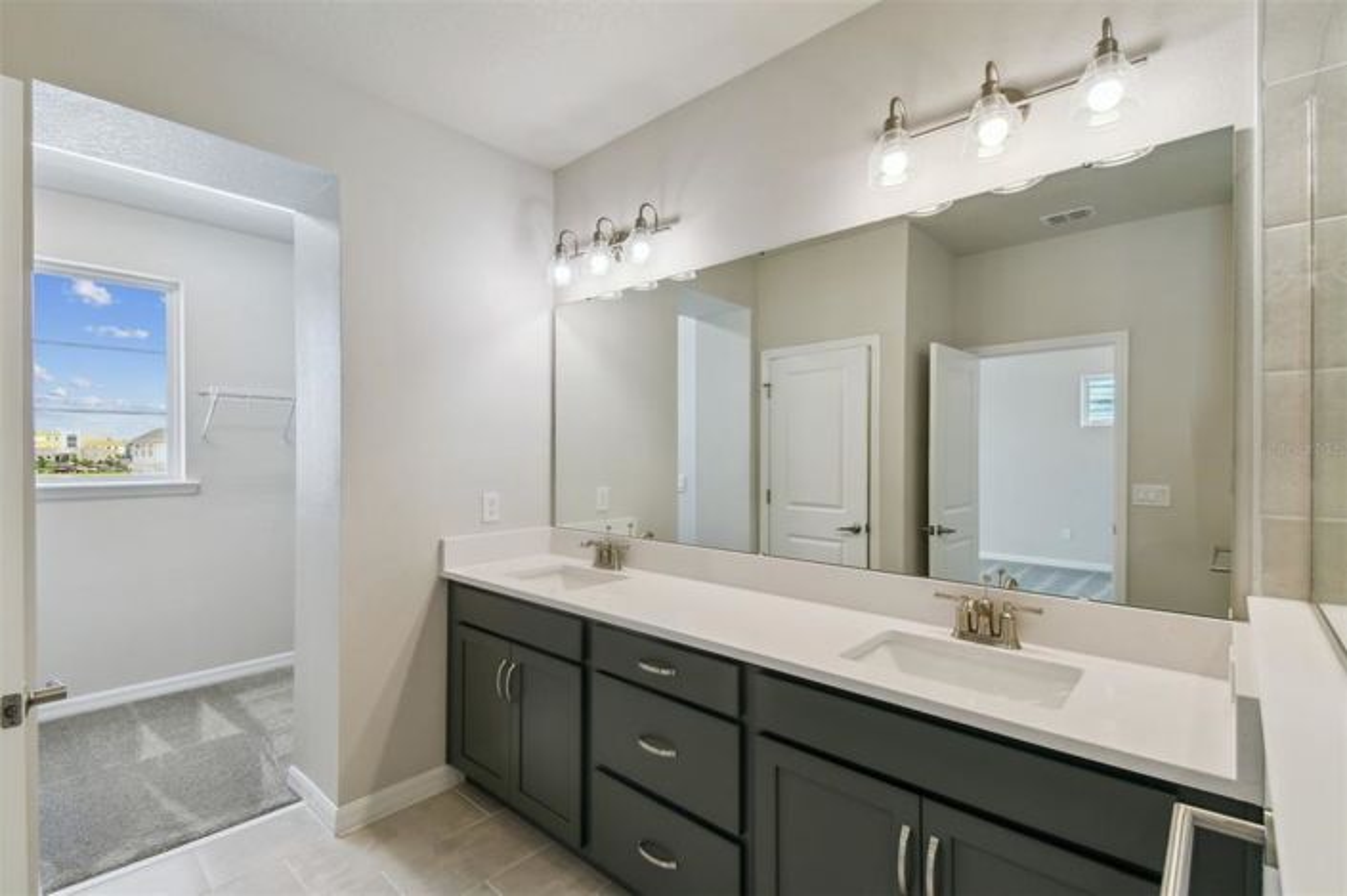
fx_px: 561
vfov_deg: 77.2
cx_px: 674
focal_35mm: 15
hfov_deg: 100.4
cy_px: 448
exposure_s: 1/50
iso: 100
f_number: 7.1
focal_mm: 10
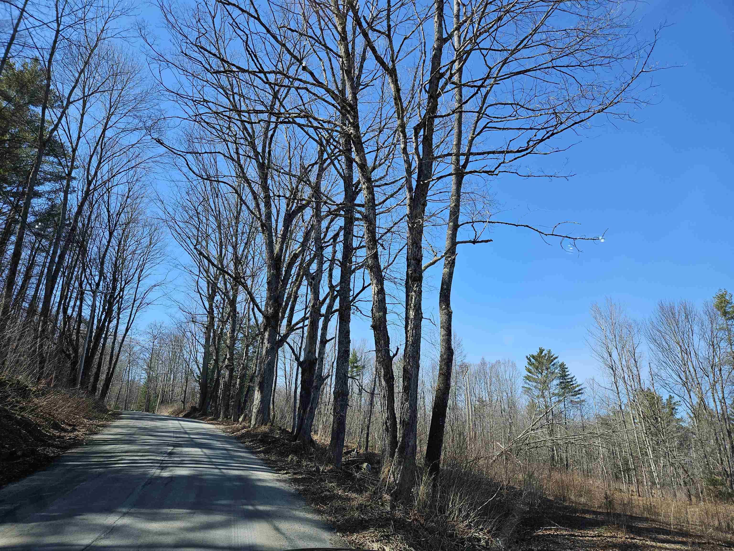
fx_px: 488
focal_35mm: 23
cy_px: 276
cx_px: 367
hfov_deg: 73.9
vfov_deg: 58.9
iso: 25
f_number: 1.8
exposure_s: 1/803
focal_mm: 5.4
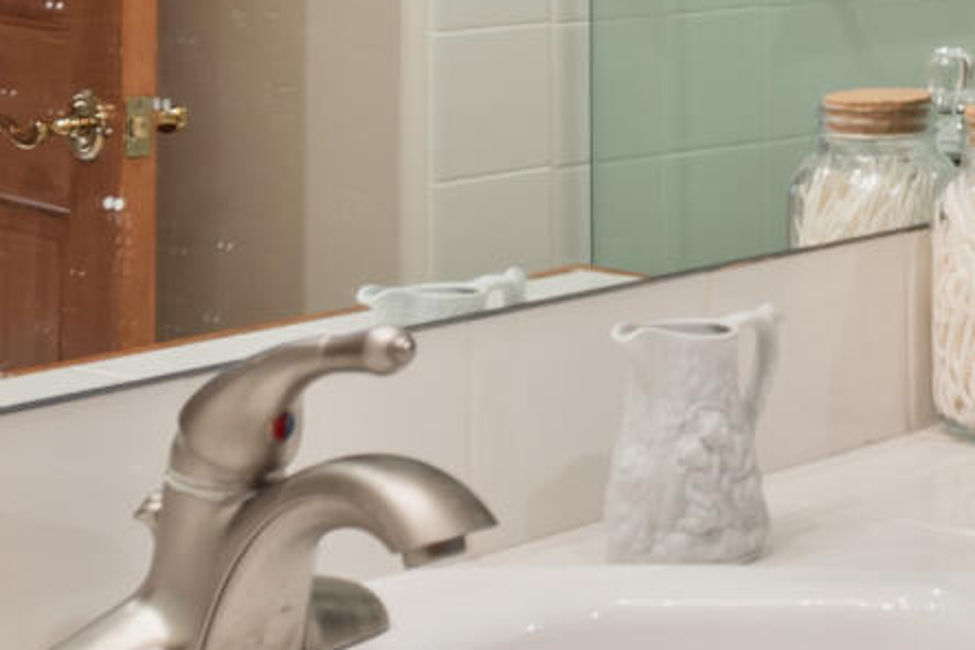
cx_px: 1484
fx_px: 3114
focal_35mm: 115
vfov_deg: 11.7
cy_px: -94
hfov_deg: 16.2
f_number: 7.1
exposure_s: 1/1.67
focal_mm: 17
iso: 100
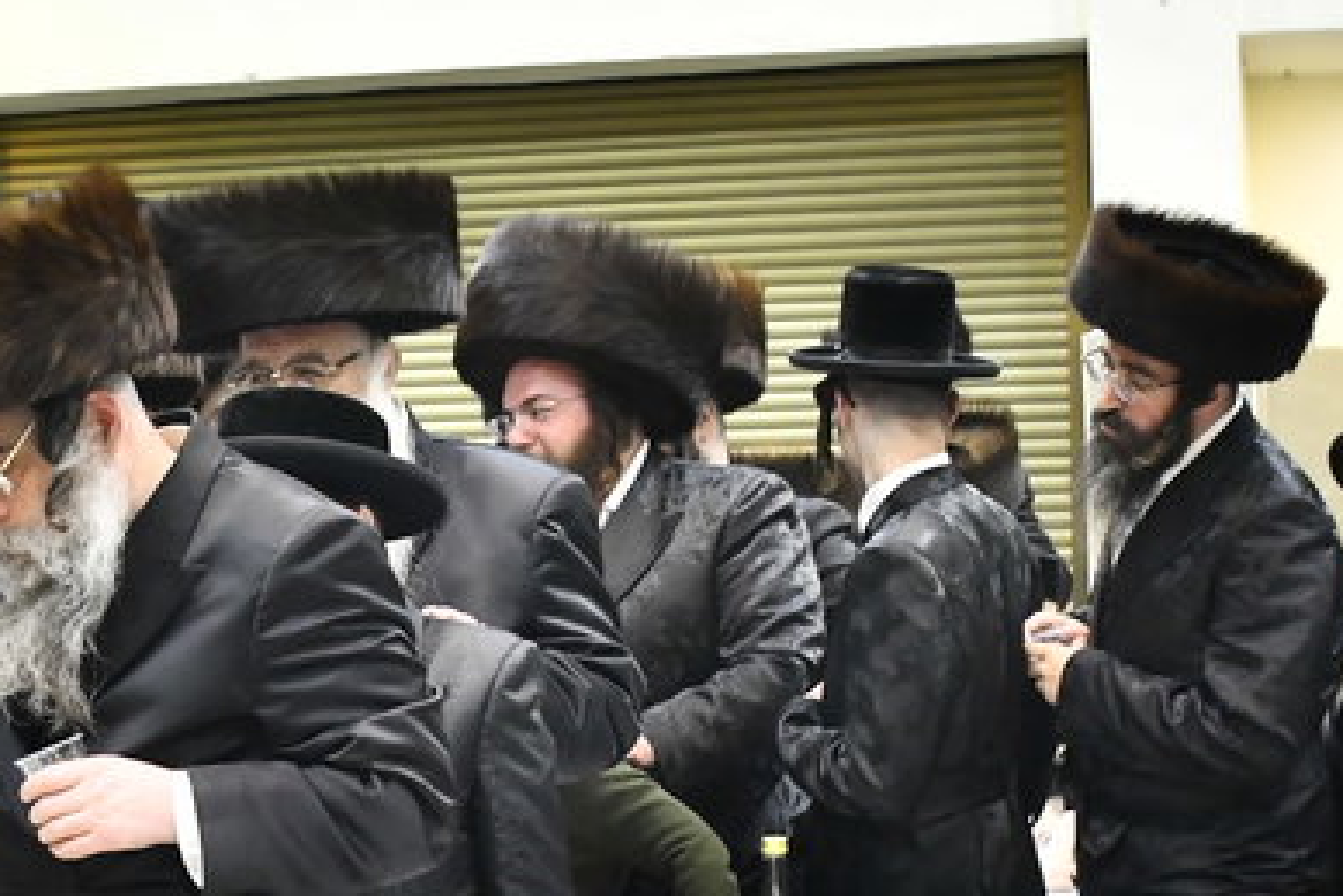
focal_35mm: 101
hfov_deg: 20.1
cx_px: 426
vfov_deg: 13.5
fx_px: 3769
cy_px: 739
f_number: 5.6
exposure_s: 1/200
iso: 2000
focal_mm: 28
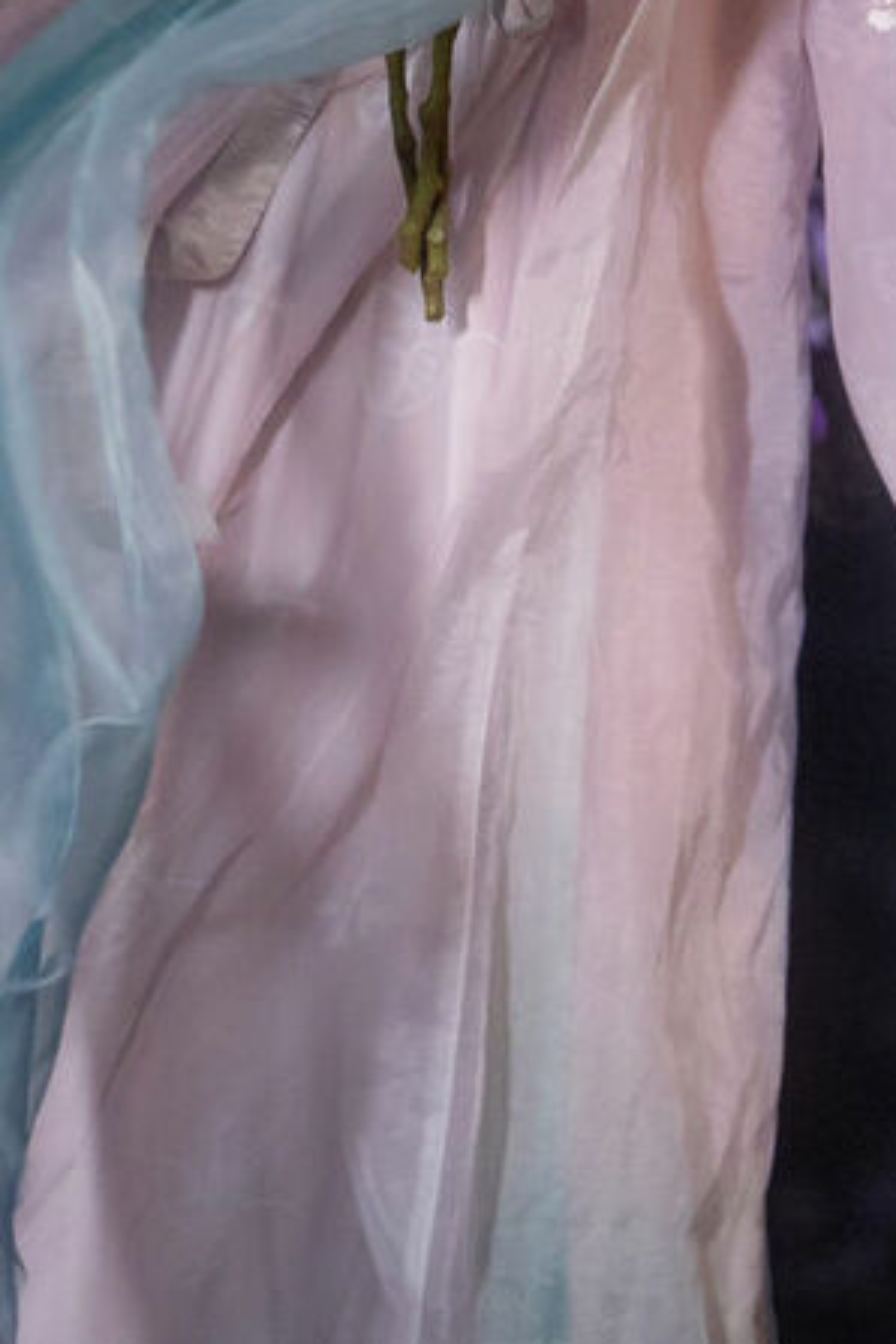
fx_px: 13402
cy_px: -1009
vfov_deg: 5.7
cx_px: 857
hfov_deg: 3.8
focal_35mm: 359
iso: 2500
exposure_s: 1/250
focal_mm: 102
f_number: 2.8
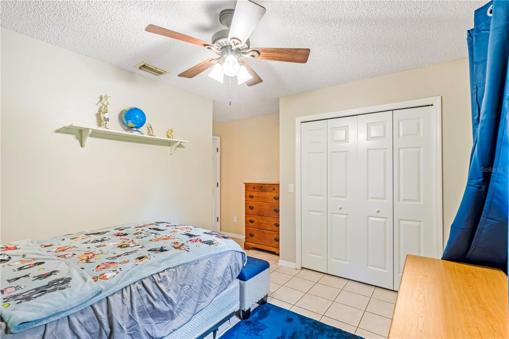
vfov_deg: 72.0
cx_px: 254
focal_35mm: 16
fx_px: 233
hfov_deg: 95.0
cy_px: 170
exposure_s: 1/60
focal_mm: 11
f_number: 9
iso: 250
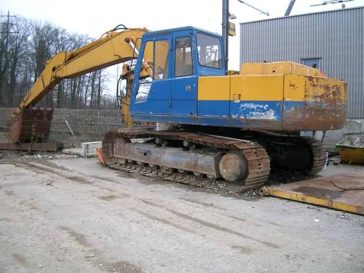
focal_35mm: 35
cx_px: 182
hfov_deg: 52.6
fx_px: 368
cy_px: 136
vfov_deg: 40.7
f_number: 2.8
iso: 50
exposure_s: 1/41.5
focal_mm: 5.4
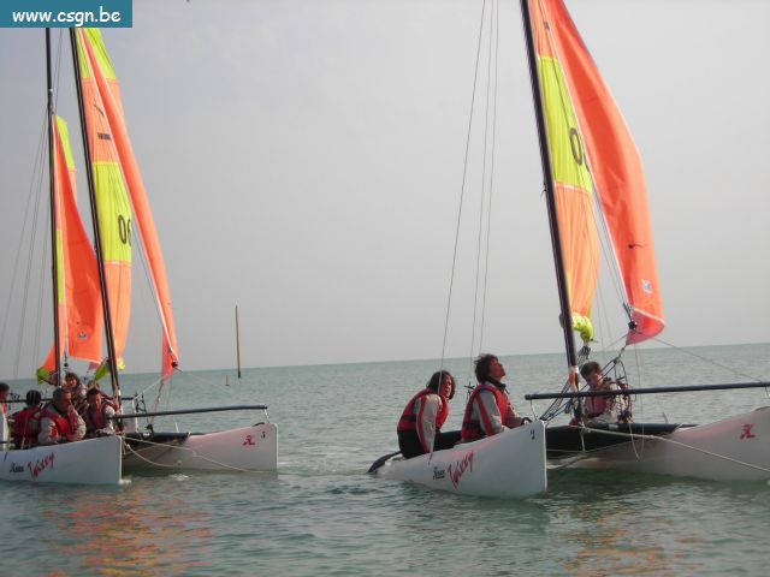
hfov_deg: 25.3
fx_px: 1713
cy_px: 288
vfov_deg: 19.1
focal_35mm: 77
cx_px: 385
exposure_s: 1/142
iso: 50
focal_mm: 12.7
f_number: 8.4
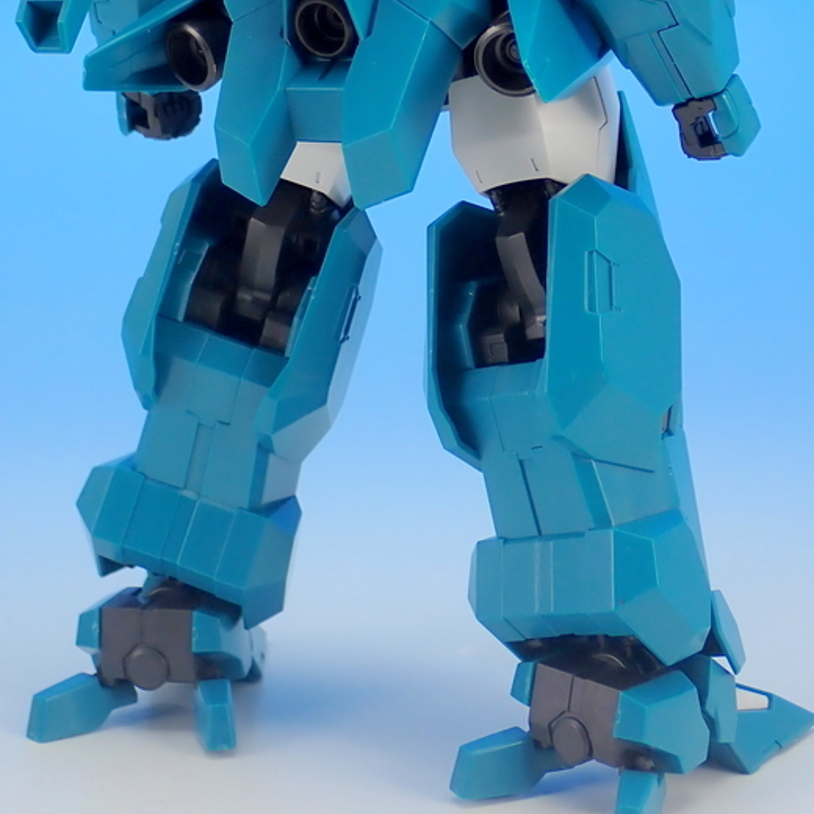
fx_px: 2501
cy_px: 63
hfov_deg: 18.5
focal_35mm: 94
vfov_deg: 18.2
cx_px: 379
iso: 100
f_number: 3.3
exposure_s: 1/25
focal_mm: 9.65
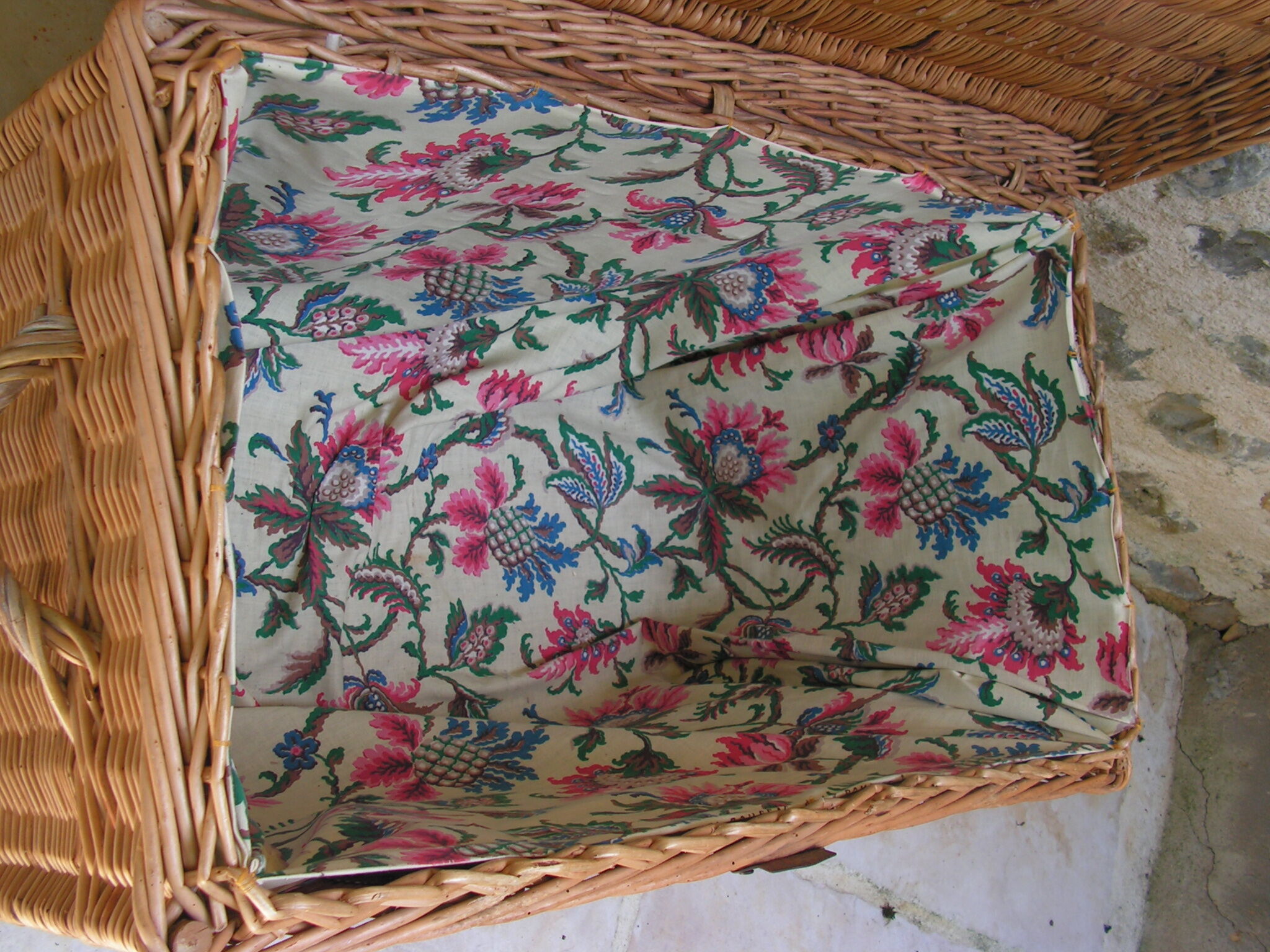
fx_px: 1614
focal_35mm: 44
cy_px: 476
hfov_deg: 42.9
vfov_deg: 32.9
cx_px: 635
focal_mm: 7.4
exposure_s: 1/50
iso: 64
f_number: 3.2
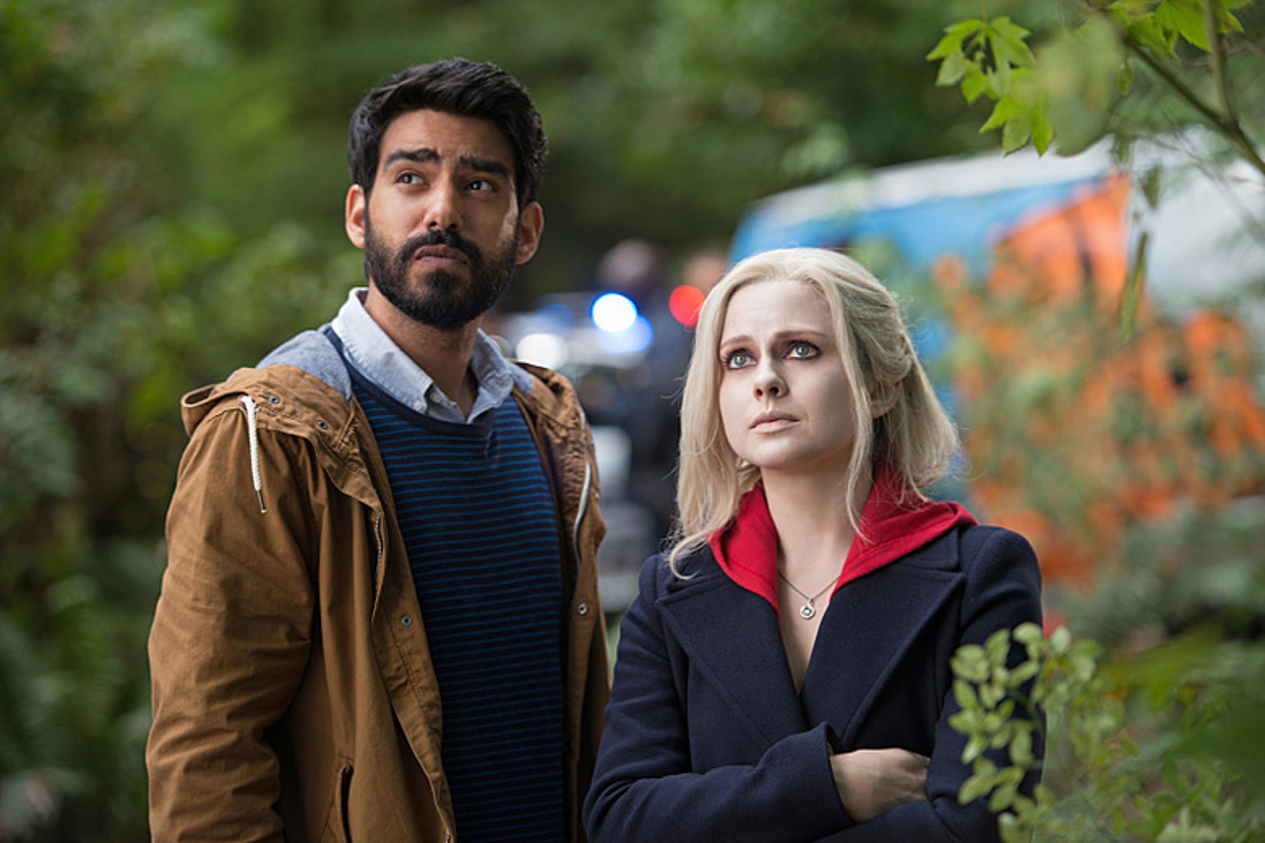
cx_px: 632
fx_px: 4743
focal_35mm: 135
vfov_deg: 10.2
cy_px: 422
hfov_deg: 15.2
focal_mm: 135
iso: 200
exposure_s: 1/125
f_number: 2.8
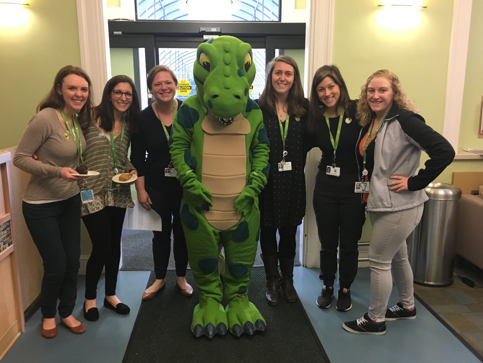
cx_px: 242
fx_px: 405
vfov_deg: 48.2
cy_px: 182
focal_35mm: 29
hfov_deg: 61.7
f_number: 2.2
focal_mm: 4.15
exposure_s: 1/30
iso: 160
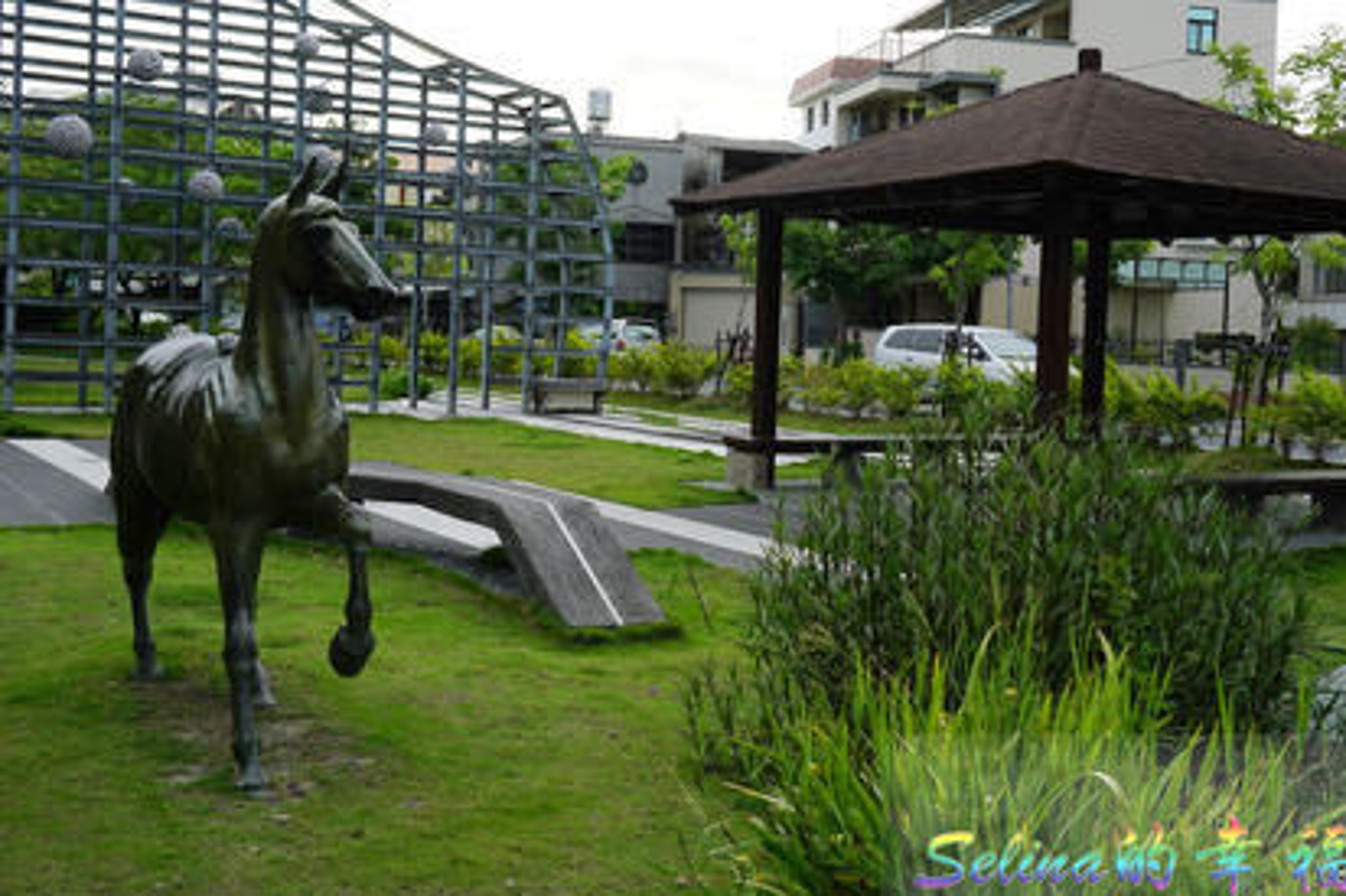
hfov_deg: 45.6
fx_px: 1595
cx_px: 782
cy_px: 347
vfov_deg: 31.3
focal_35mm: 43
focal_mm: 21
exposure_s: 1/100
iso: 100
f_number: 9
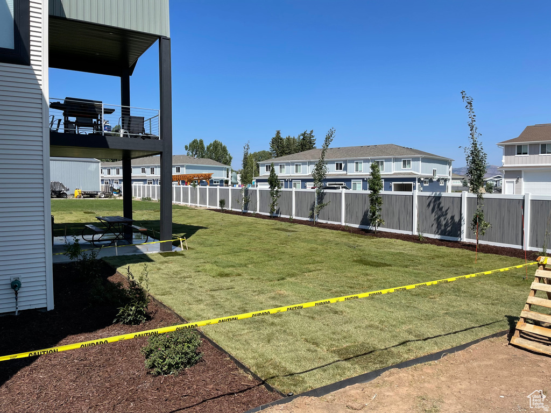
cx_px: 276
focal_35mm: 25
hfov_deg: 69.4
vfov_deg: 54.9
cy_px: 206
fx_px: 398
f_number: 1.6
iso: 32
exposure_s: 1/4049
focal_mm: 5.1
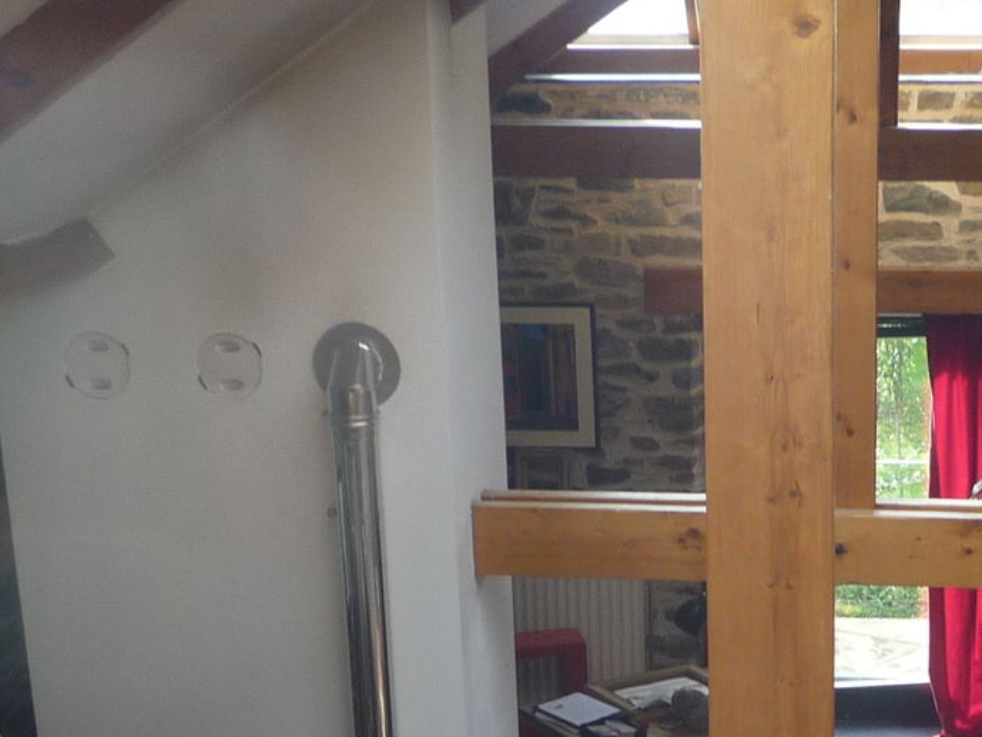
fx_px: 2043
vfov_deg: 20.0
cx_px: 805
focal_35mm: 72
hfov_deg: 26.5
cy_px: 680
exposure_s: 1/80
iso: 100
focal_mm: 4.4
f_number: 2.8
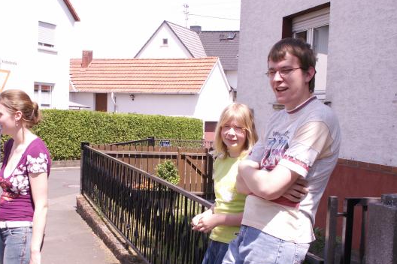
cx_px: 165
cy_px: 176
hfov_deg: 34.4
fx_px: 640
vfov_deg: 23.3
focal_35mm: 58
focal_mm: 7.6
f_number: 4
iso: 50
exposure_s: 1/400
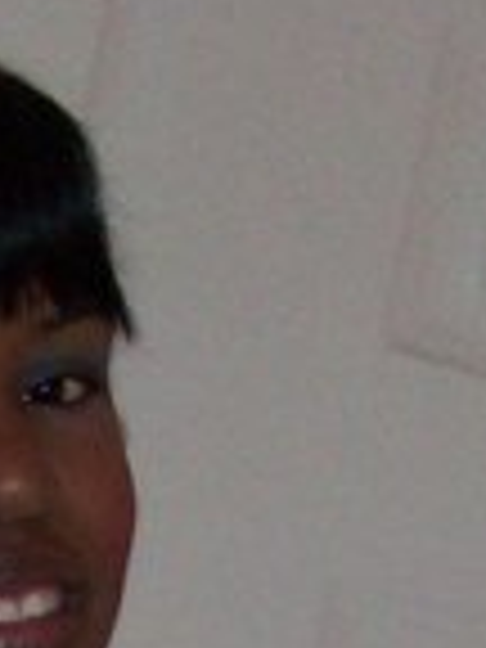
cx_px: -180
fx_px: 4380
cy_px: 1674
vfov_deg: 7.7
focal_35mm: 234
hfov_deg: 6.3
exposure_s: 1/65.1
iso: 160
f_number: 3.2
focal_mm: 7.1
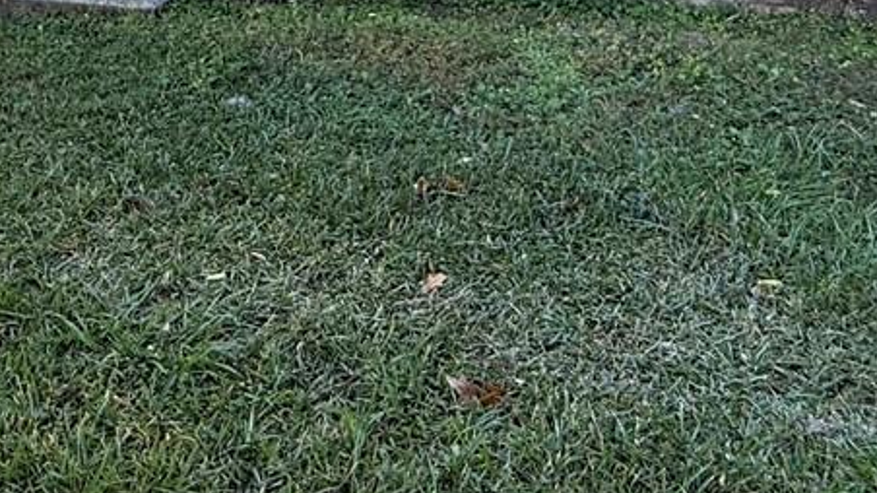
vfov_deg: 20.5
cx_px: 231
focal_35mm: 54
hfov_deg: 37.7
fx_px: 1255
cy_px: -126
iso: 64
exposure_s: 1/131
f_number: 2.2
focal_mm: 2.22
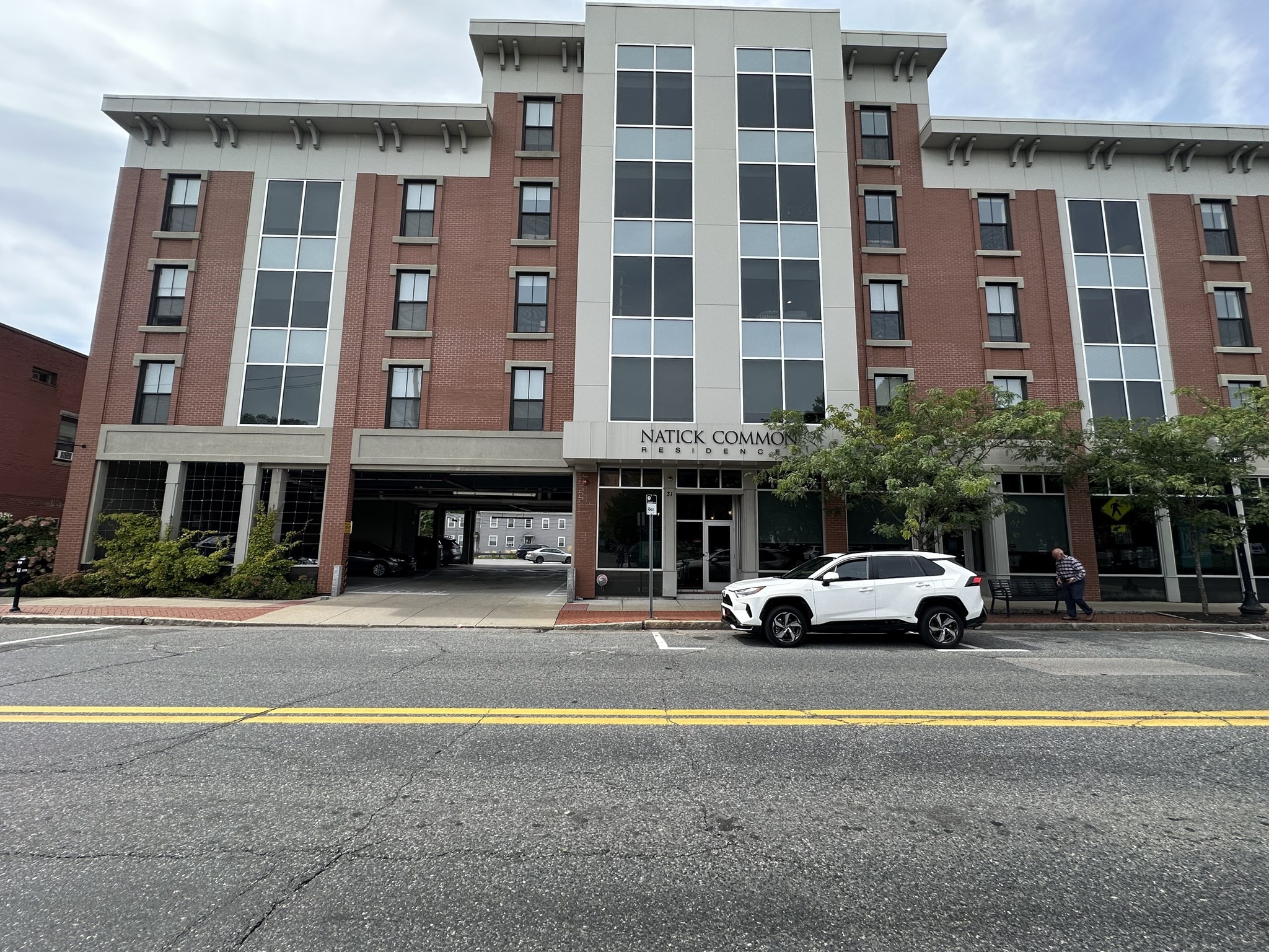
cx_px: 634
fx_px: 513
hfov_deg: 102.1
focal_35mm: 14
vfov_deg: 85.7
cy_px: 476
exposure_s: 1/785
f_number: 2.2
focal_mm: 2.22
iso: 40
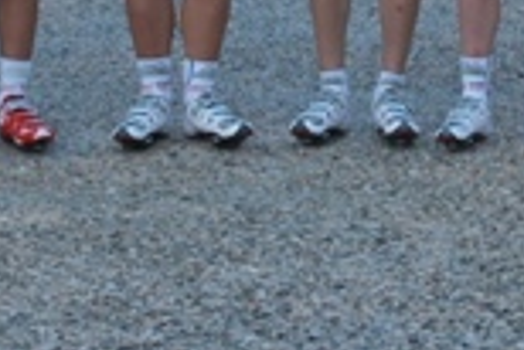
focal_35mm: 203
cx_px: 487
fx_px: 2958
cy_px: -156
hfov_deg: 10.1
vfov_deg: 6.7
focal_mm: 26
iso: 200
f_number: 5
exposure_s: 1/100
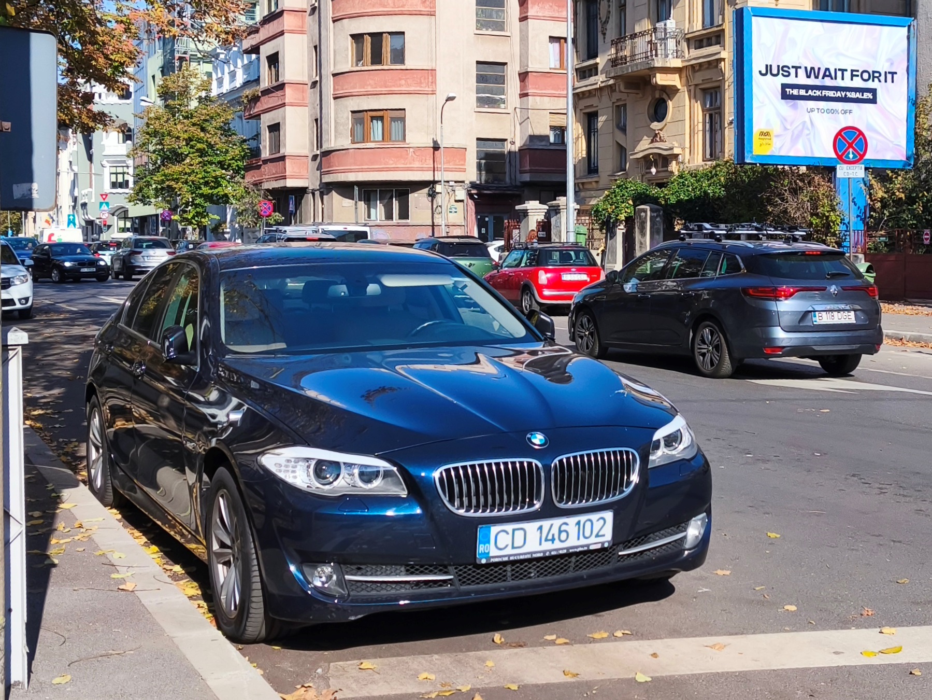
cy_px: 350
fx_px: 619
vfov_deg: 58.9
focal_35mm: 23
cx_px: 466
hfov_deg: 73.9
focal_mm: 5.35
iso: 80
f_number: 1.7
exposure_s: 1/2778
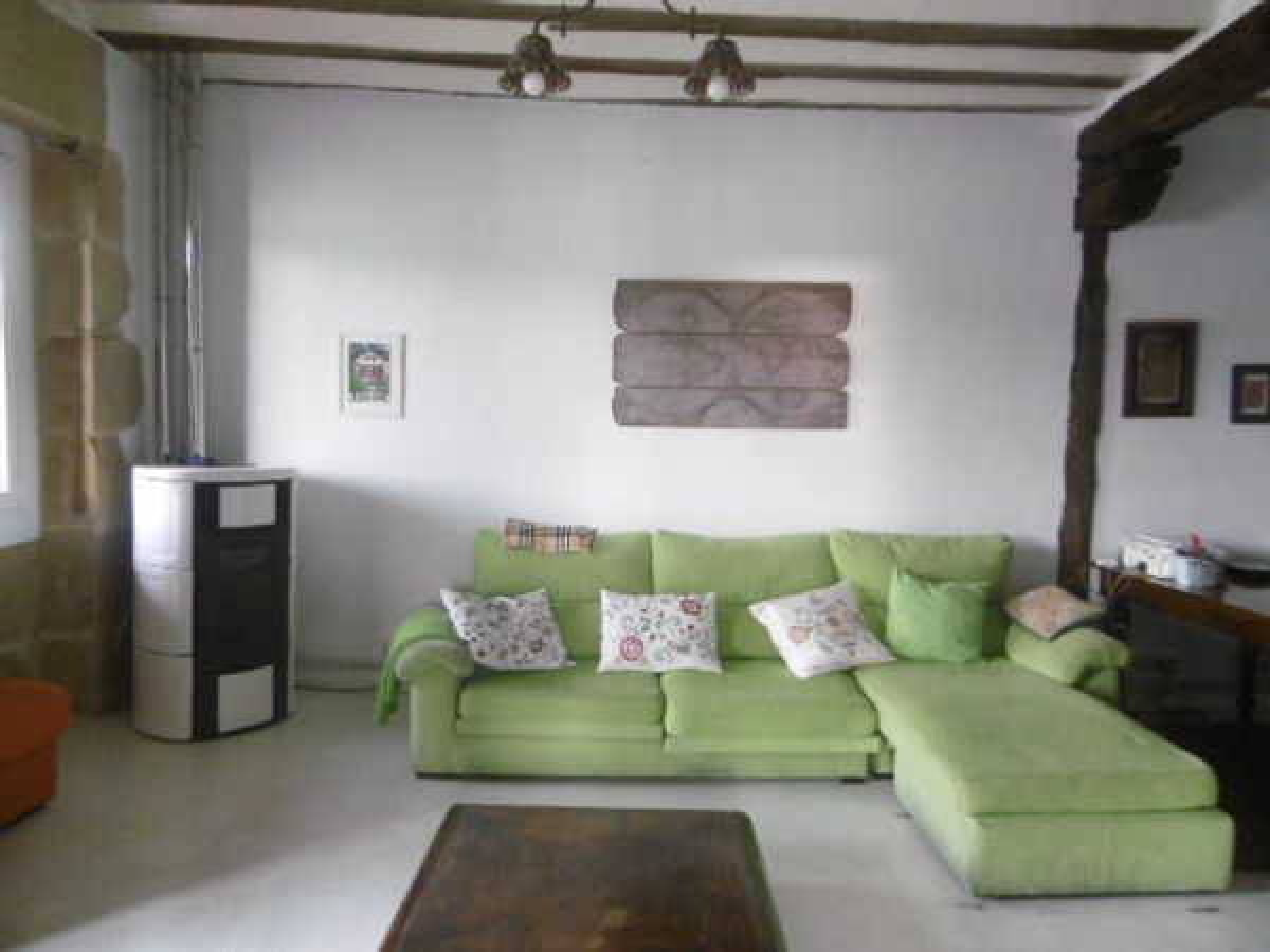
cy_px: 476
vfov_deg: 56.8
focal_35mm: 24
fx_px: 881
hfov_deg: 71.6
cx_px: 635
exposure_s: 1/60
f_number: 3.1
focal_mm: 4.3
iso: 400
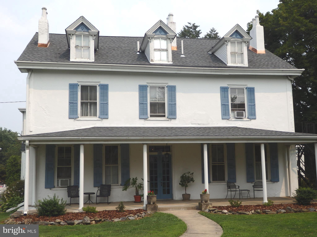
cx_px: 158
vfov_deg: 36.0
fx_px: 366
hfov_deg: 46.8
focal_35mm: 40
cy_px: 118
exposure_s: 1/200
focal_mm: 7.3
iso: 125
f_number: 10.4
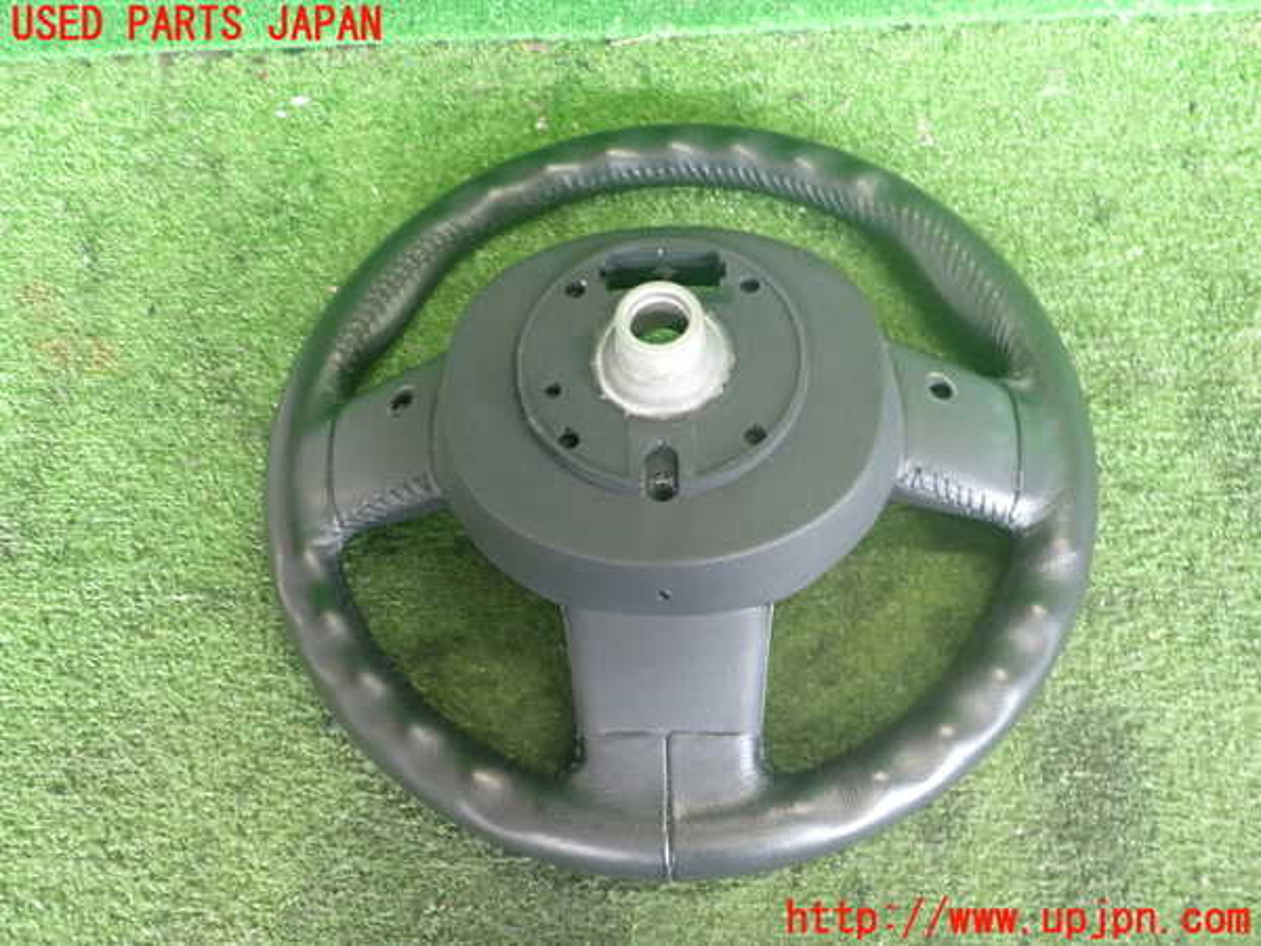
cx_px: 630
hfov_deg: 60.0
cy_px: 473
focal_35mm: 30
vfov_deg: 46.8
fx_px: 1093
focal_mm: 5.4
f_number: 2.3
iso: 400
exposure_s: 1/30
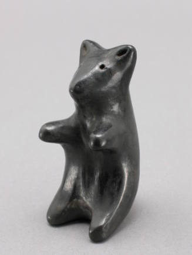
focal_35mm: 85
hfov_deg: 17.4
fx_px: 629
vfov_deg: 23.0
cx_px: 96
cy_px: 128
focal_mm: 21.4
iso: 100
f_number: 7.6
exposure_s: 1/3.6
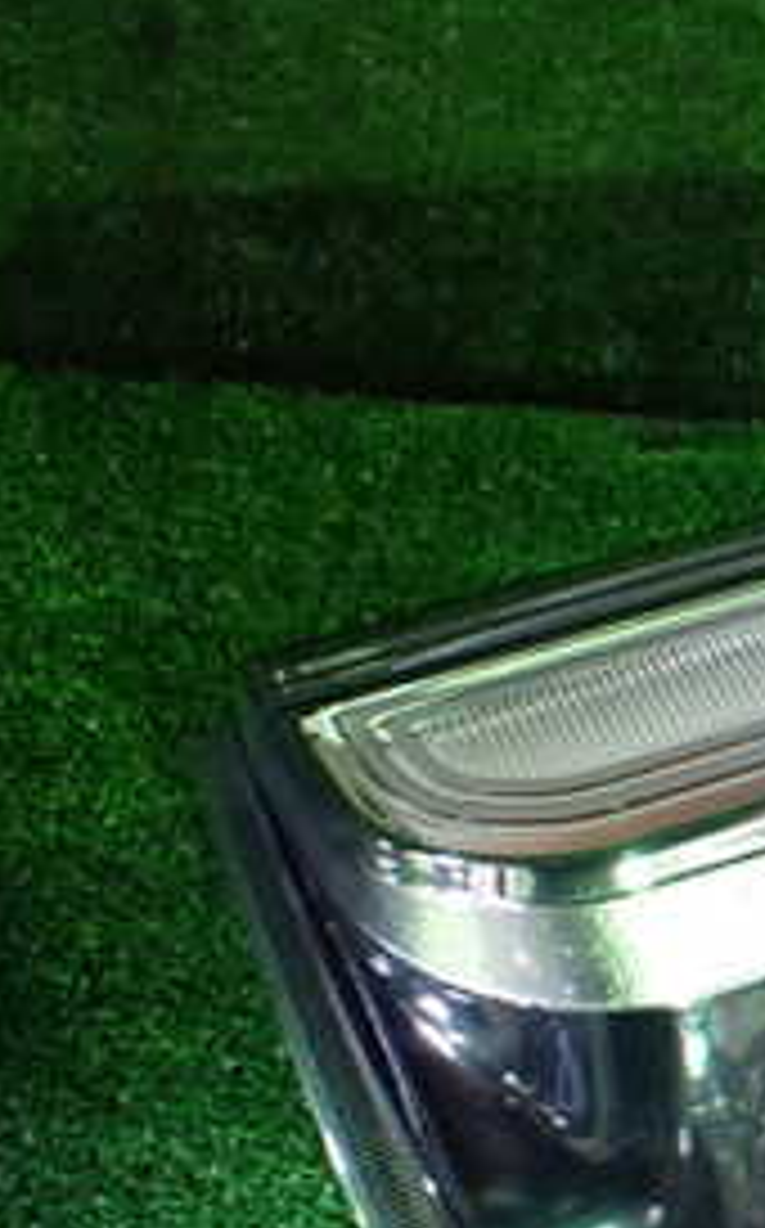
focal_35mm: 70
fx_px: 2341
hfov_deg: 16.4
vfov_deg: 29.1
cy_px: 855
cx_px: 1238
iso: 800
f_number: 2.3
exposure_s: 1/50
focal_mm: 5.4
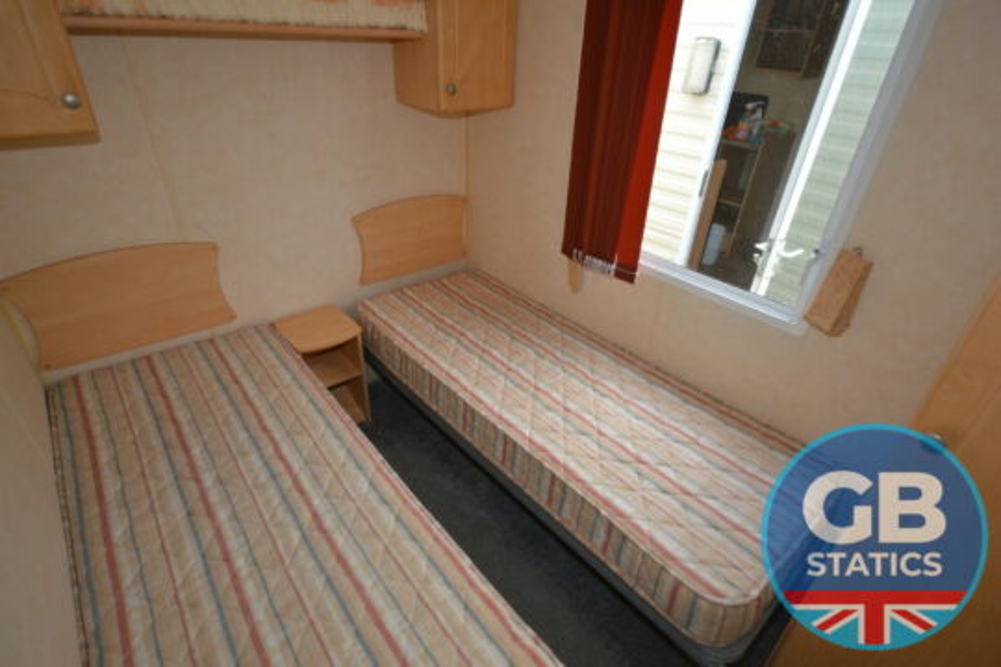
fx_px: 500
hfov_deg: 90.0
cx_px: 500
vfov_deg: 67.4
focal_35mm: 18
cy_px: 334
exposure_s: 1/60
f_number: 4.5
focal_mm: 12
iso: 450
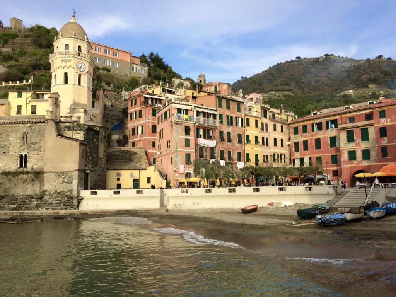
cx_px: 198
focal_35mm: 29
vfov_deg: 48.2
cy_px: 148
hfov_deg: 61.7
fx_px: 332
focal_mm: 4.15
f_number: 2.2
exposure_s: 1/1001
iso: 32
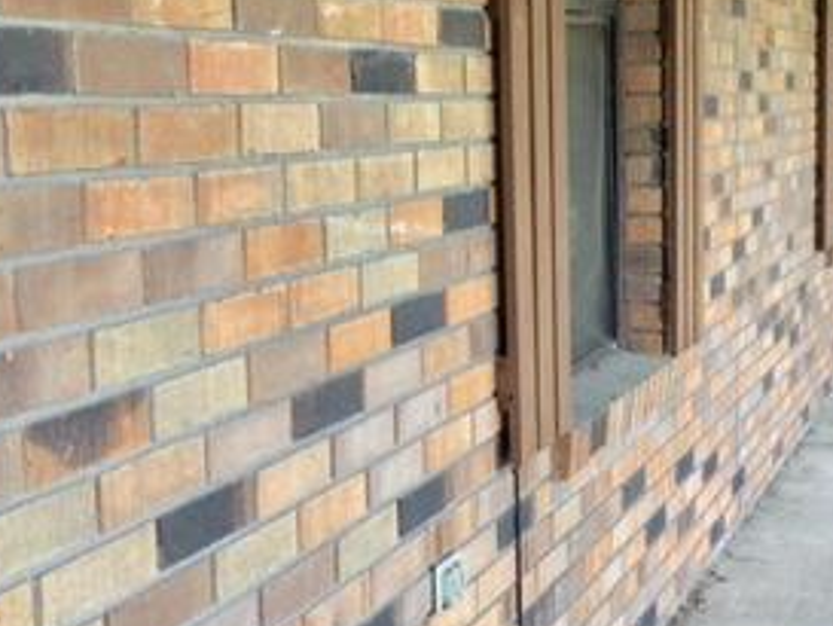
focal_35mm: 68
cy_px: 373
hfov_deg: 28.4
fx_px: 1637
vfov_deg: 21.6
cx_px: 540
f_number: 2.2
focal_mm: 4.15
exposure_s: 1/120
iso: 32
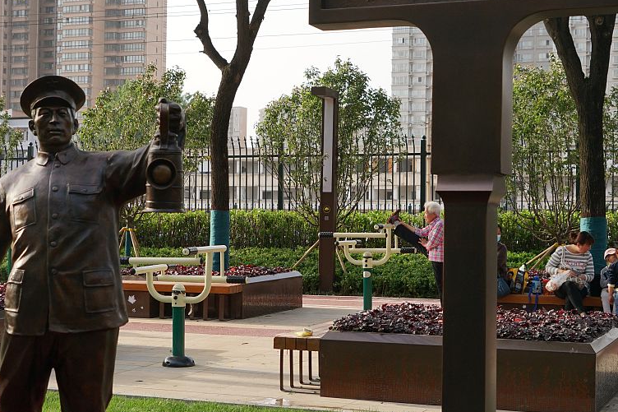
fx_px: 1150
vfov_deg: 20.3
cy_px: 201
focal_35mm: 67
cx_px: 257
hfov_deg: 30.0
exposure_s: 1/400
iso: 400
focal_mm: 42
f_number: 6.3
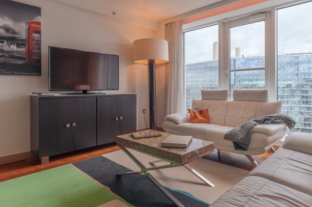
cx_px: 181
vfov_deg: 56.9
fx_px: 191
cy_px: 88
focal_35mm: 22
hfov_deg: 78.0
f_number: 9
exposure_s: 1/25
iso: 100
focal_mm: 18
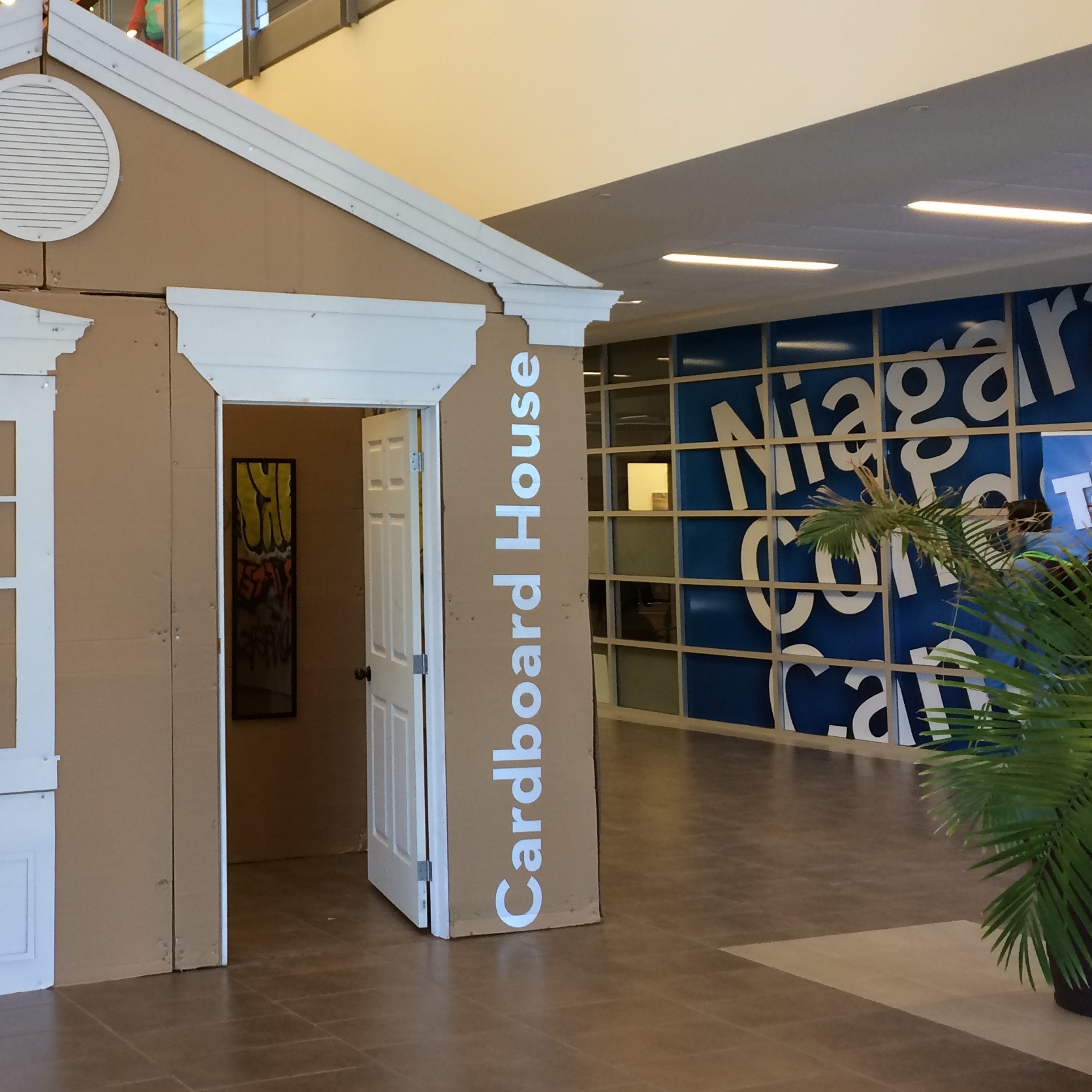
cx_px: 253
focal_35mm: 50
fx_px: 1785
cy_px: 387
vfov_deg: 33.8
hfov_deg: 33.2
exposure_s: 1/30
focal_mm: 4.15
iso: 64
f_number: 2.2
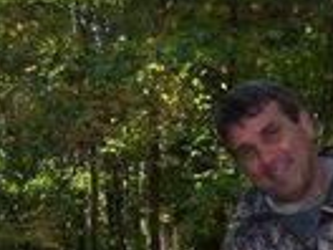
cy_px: 371
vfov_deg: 9.0
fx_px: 1549
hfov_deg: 12.2
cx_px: 298
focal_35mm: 161
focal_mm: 8.7
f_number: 3.2
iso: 140
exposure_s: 1/128
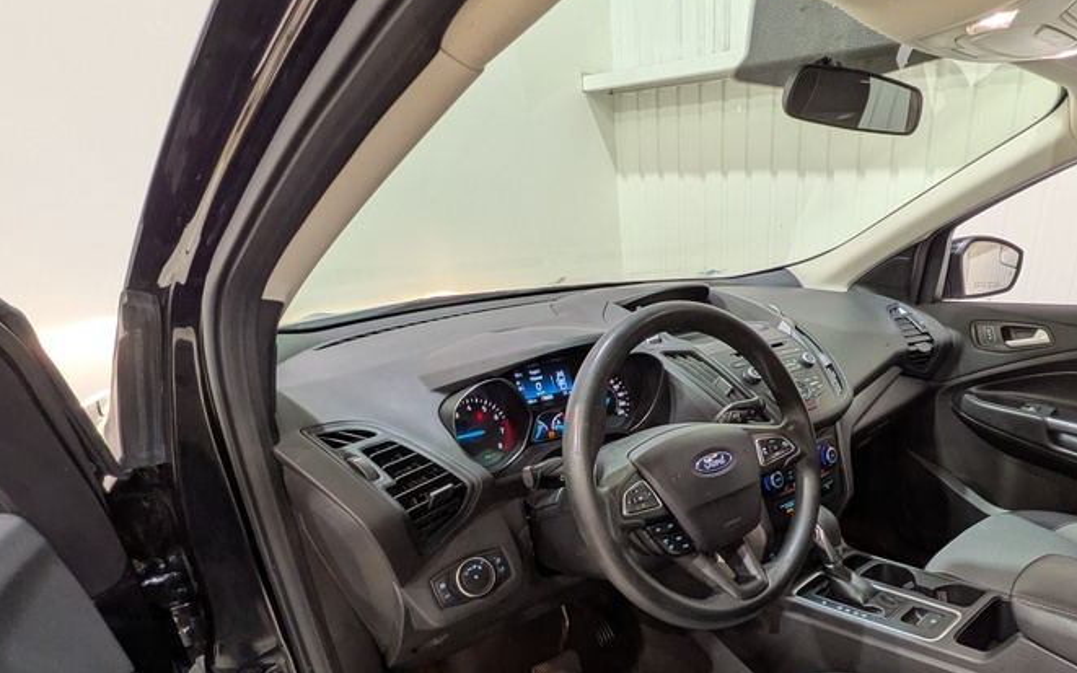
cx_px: 717
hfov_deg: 74.8
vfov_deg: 50.8
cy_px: 504
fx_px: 675
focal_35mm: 23
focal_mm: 1.83
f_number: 2.2
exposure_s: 1/24
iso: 51
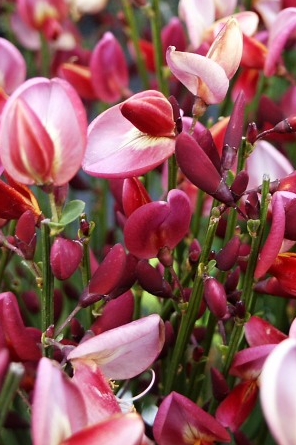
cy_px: 146
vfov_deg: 14.0
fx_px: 1803
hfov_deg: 9.4
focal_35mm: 146
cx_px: 114
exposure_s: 1/90
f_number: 3.6
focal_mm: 15.53
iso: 64
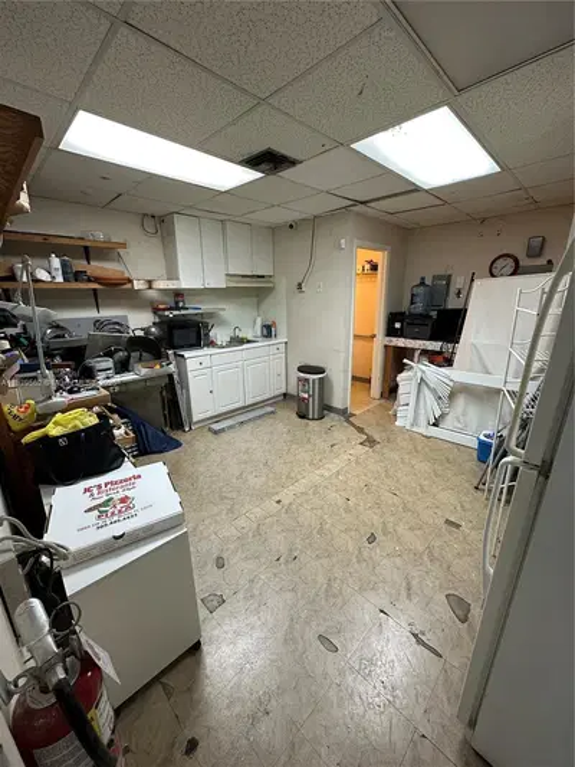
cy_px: 384
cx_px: 288
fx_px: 310
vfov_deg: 102.1
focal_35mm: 14
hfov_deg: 85.7
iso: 160
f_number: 2.2
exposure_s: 1/60
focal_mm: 2.22
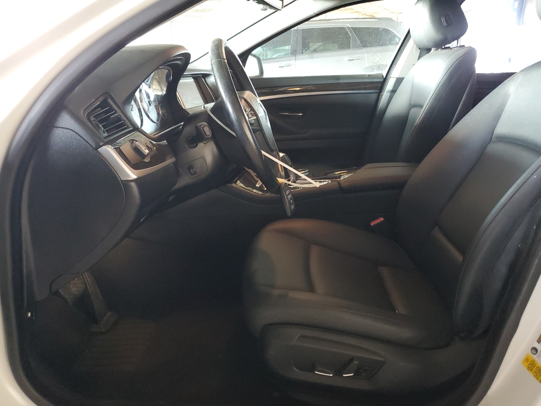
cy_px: 203
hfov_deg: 67.3
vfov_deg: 53.1
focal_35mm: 26
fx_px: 406
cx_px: 270
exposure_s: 1/40
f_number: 1.5
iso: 373
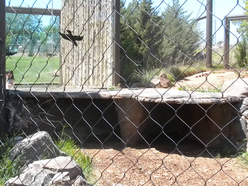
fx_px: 373
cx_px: 124
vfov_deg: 28.0
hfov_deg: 36.8
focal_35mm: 52
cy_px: 93
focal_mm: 9.1
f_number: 11
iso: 640
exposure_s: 1/150
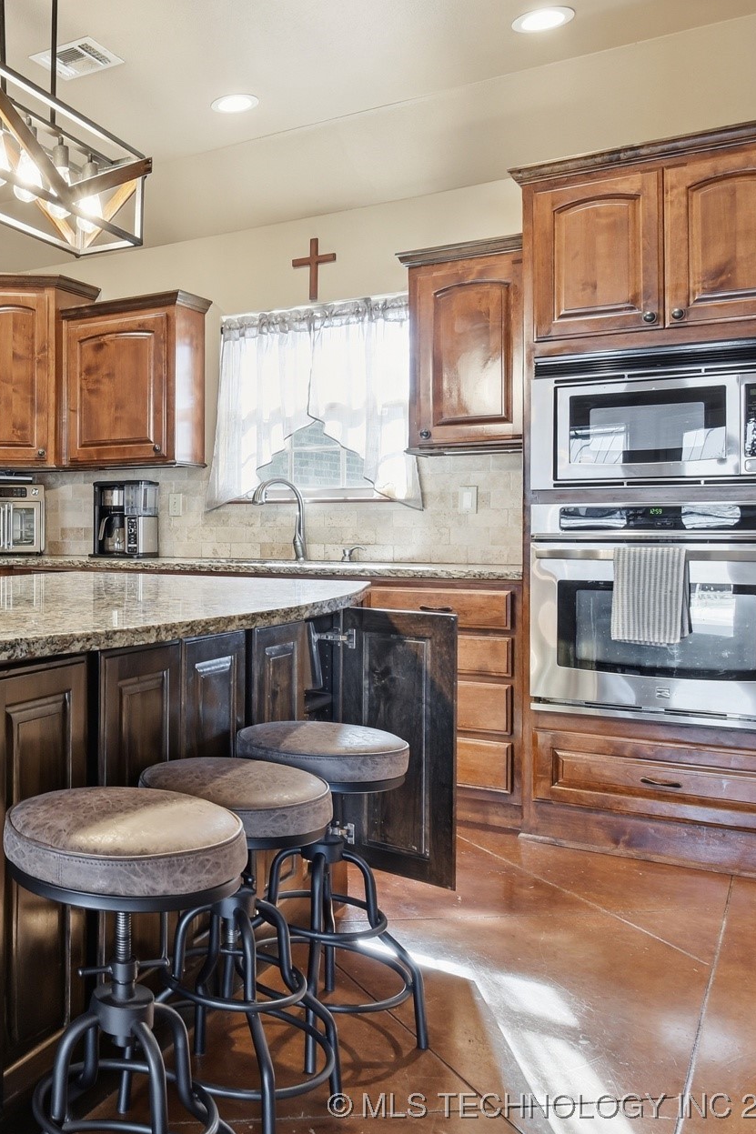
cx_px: -44
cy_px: 562
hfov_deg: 35.9
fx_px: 1008
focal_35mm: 32
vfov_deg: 58.7
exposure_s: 1/25
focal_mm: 14
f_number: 8
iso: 250
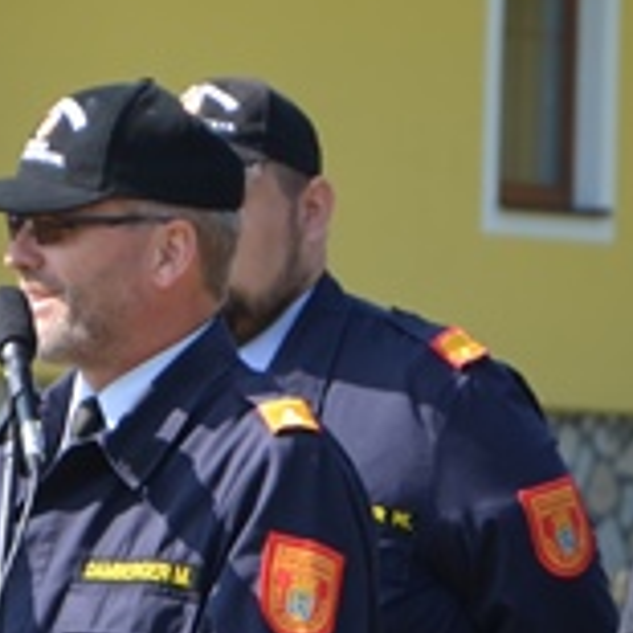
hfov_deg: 2.5
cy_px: 837
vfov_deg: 2.5
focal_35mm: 689
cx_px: 82
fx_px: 14258
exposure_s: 1/200
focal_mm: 105
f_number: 6.3
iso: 100
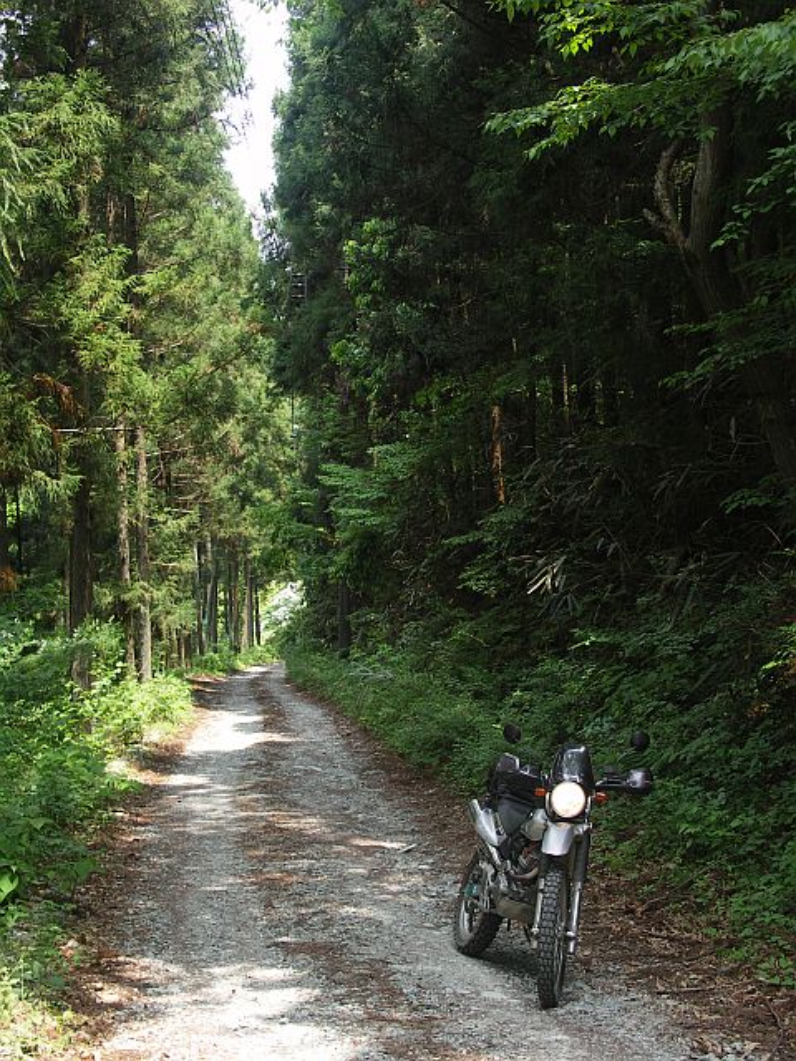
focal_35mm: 48
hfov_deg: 30.3
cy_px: 530
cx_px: 398
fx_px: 1472
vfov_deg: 39.7
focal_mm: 12.5
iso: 50
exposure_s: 1/100
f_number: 3.5
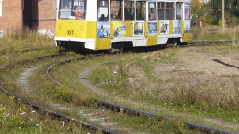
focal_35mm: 104
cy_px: 26
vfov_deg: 11.6
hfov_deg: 20.5
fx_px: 659
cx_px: 78
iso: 80
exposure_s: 1/320
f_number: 5.6
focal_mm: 5.8
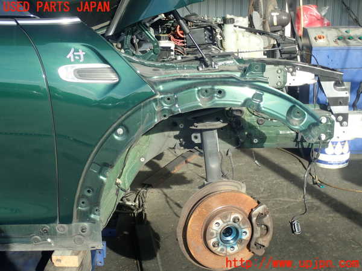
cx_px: 181
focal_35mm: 53
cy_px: 136
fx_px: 554
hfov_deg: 36.2
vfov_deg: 27.5
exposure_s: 1/125
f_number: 4.5
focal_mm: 9.61
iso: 100
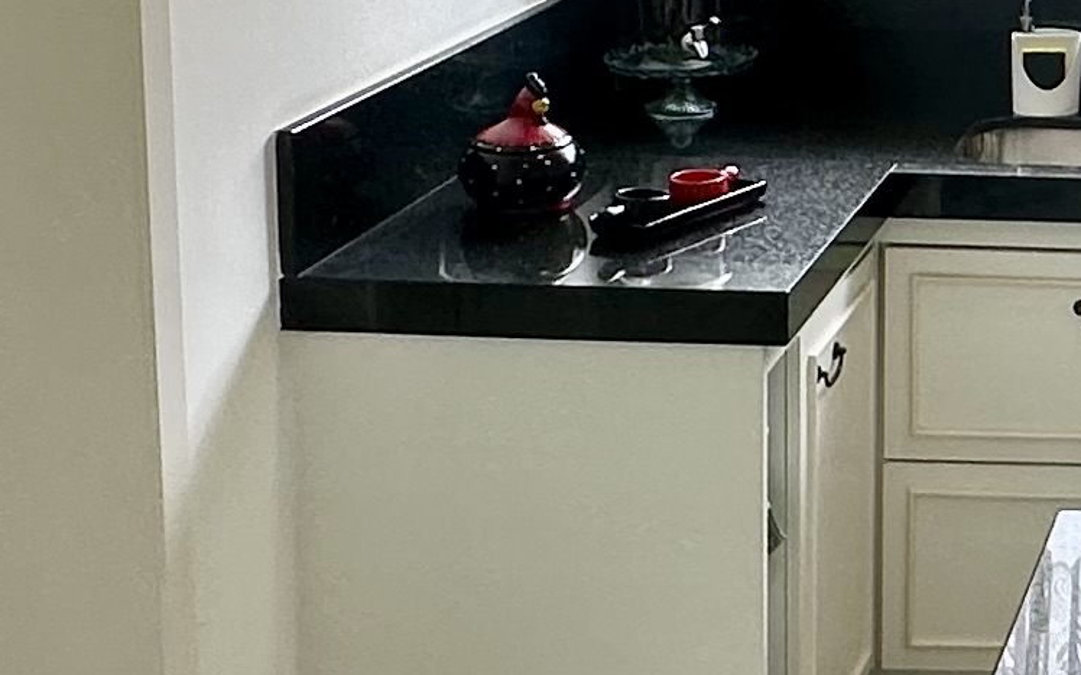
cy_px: -51
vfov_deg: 15.9
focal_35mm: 80
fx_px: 2356
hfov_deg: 22.3
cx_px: 1517
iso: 40
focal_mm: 2.22
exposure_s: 1/99
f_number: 2.2
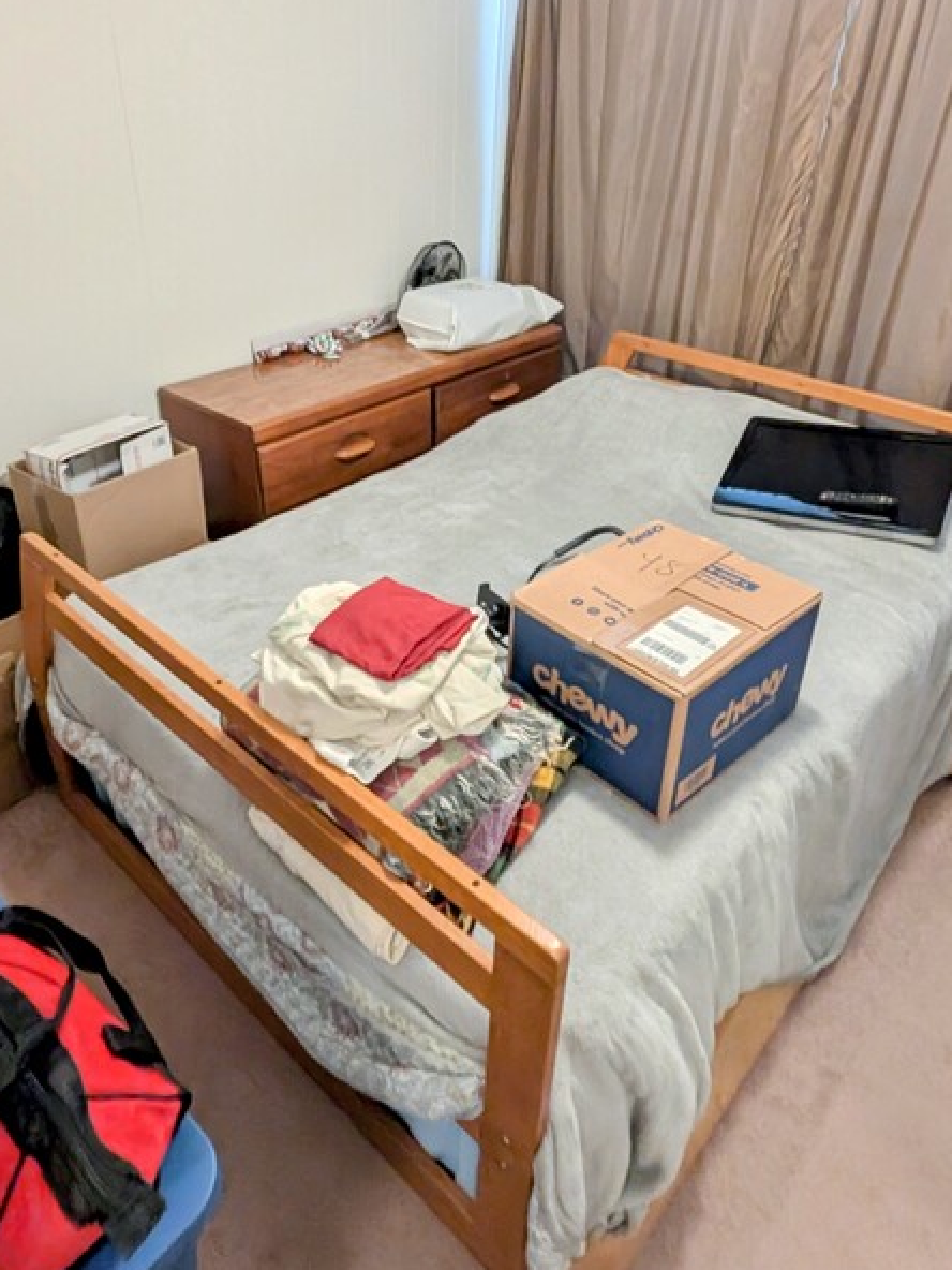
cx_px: 463
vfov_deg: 76.0
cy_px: 555
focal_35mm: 22
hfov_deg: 61.1
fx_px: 807
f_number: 2.2
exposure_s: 1/24
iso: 266
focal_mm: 1.95
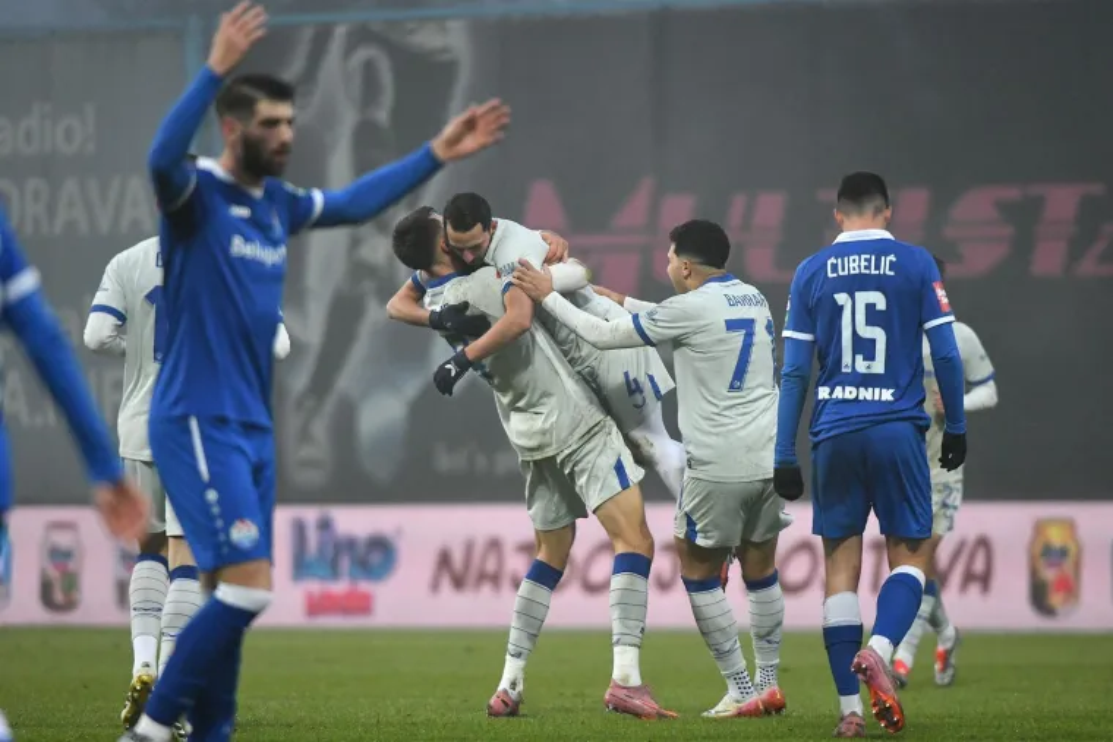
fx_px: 10822
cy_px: 371
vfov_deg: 3.9
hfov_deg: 5.9
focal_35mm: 350
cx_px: 556
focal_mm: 350
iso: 4000
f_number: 4
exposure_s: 1/1600
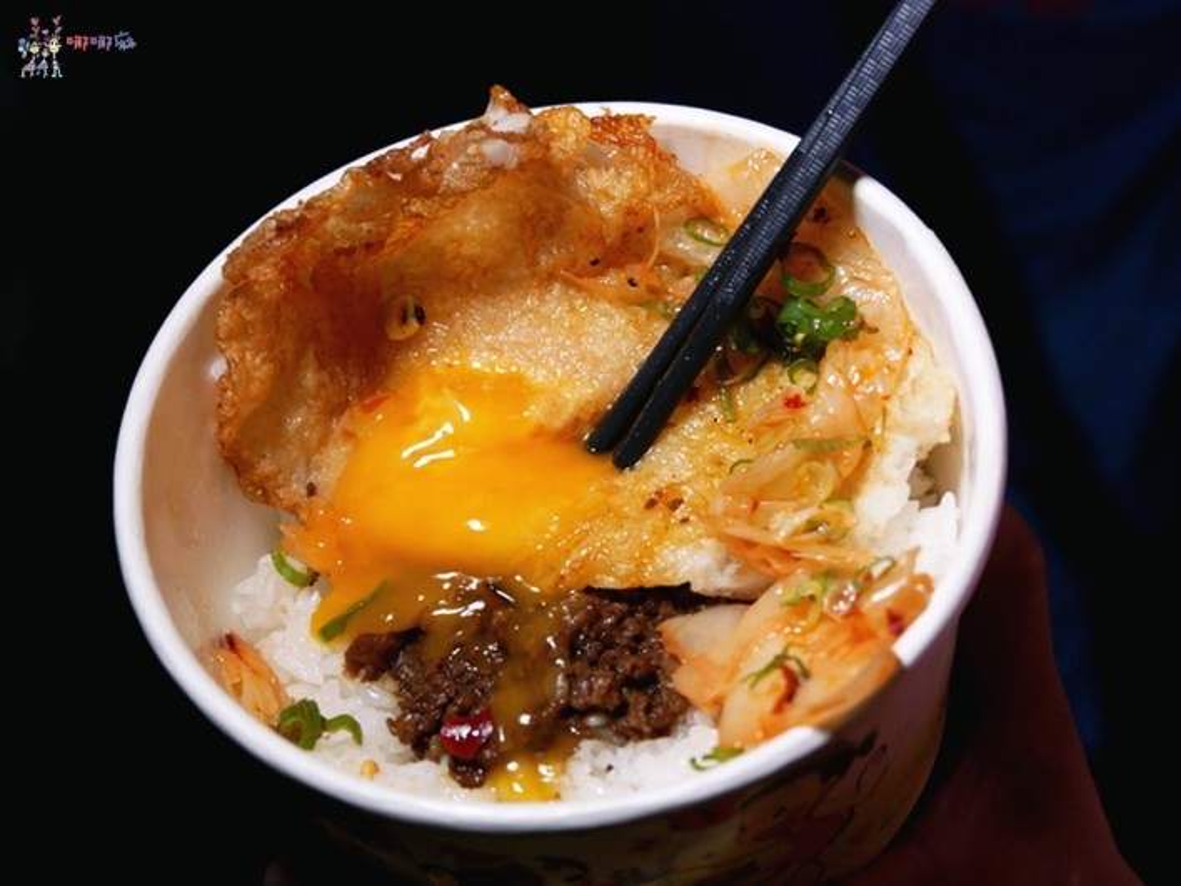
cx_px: 590
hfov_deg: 24.4
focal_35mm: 80
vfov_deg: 18.4
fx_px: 2729
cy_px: 443
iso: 640
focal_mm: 40
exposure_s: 1/50
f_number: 4.7
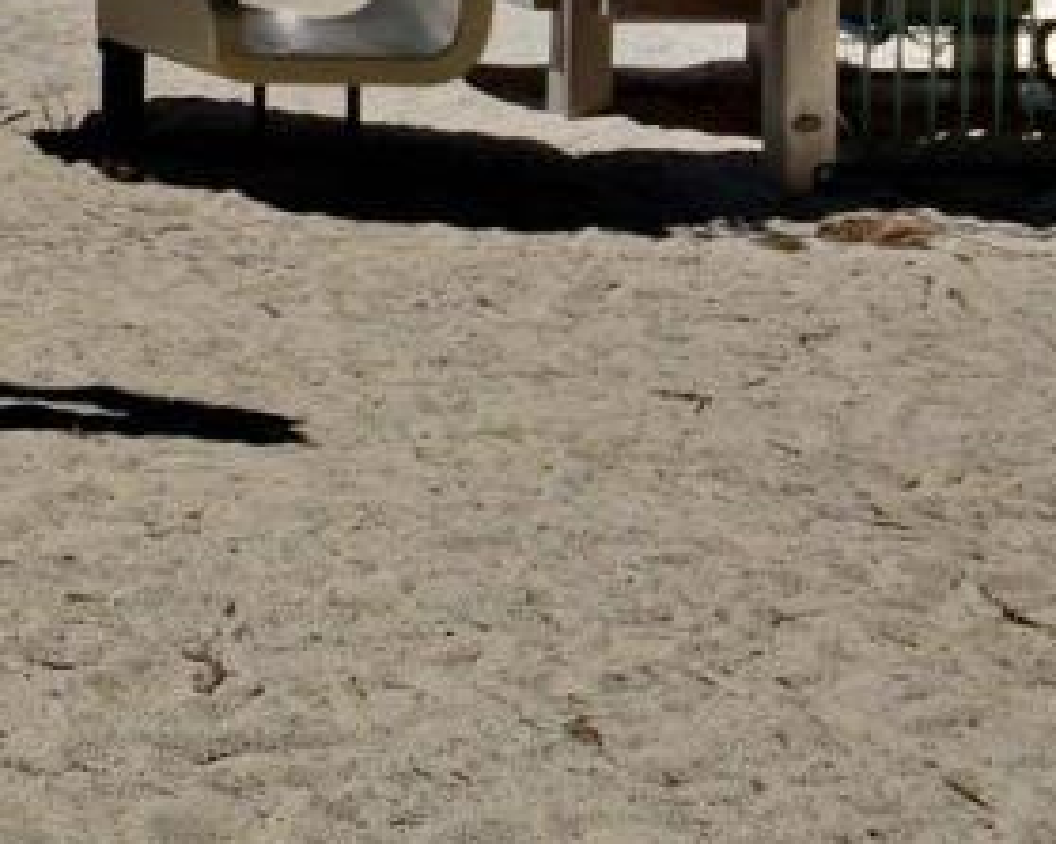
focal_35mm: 124
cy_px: -390
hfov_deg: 14.2
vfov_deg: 11.9
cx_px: -674
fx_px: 3874
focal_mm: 24
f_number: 6.3
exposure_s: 1/800
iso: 160
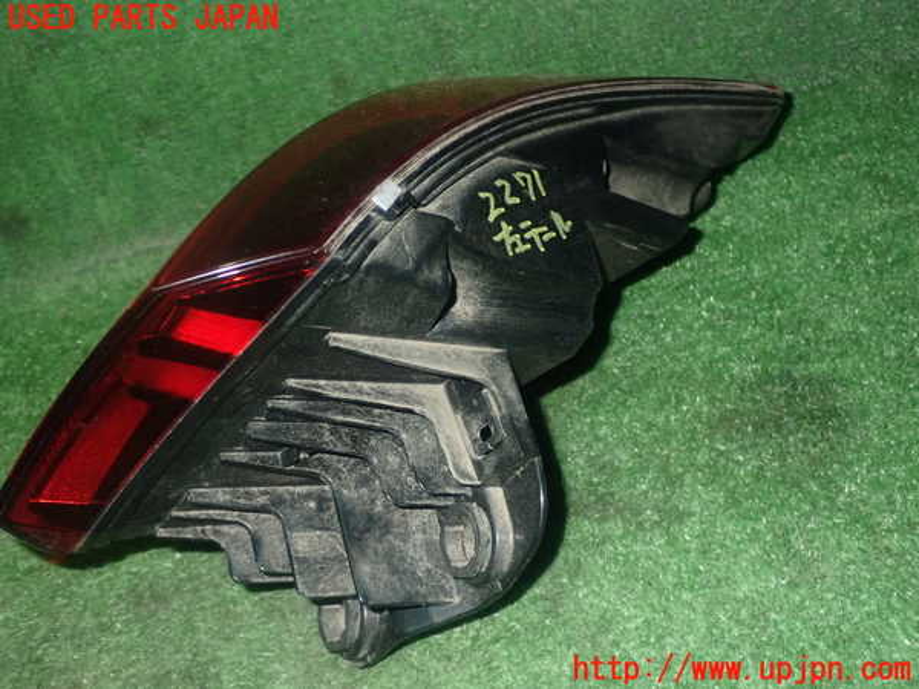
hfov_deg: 45.8
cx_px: 460
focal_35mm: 41
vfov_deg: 35.1
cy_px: 344
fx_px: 1088
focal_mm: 7.31
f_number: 8
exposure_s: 1/40
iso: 800
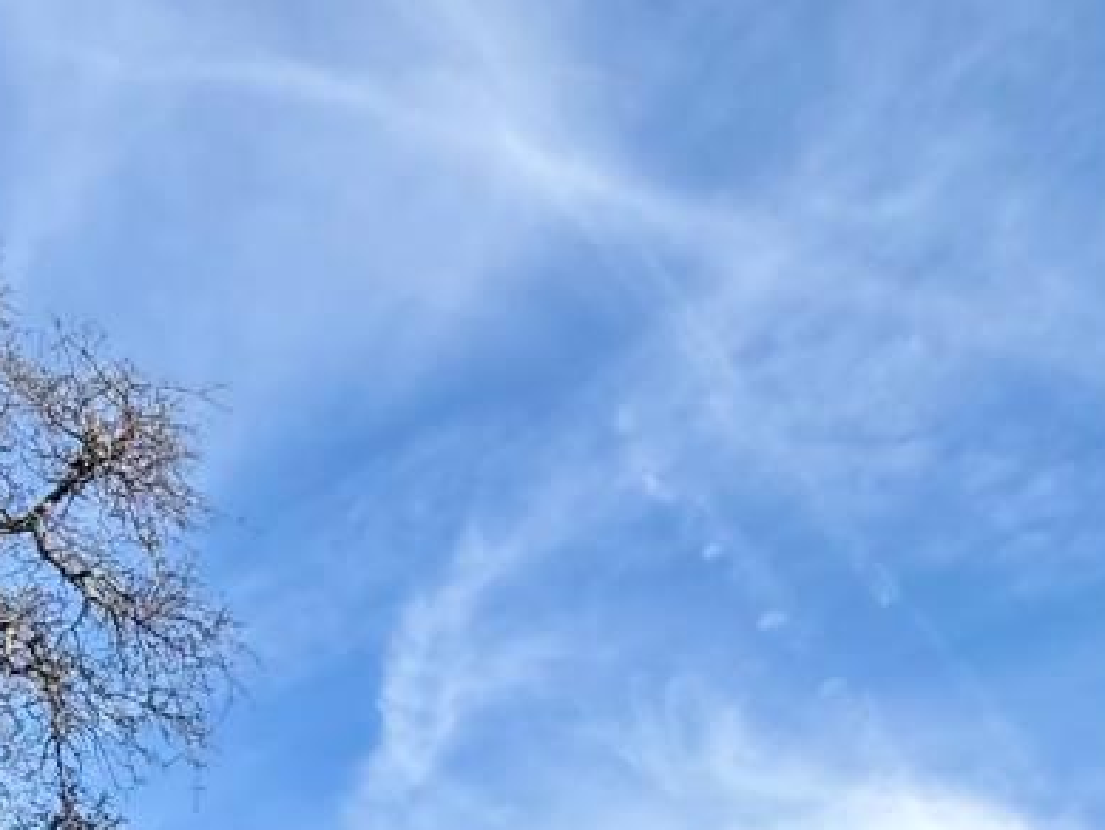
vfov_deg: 20.7
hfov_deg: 35.5
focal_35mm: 54
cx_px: 636
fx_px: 1724
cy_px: 1411
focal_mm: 2.22
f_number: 2.2
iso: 64
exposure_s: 1/644
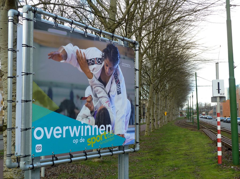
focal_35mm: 44
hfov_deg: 43.0
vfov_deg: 32.8
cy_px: 90
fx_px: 305
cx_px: 120
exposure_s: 1/80
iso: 80
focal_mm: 7.3
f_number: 3.7
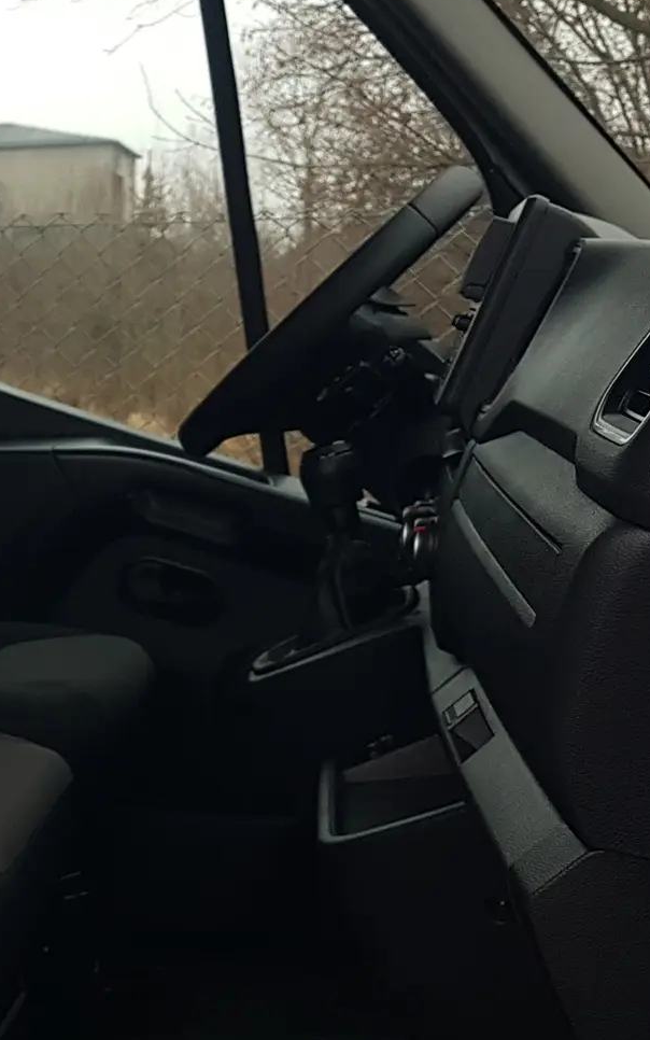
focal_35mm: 69
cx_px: -151
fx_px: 1955
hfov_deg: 17.9
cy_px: 616
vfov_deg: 29.7
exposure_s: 1/60
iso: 80
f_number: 1.7
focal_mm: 4.2
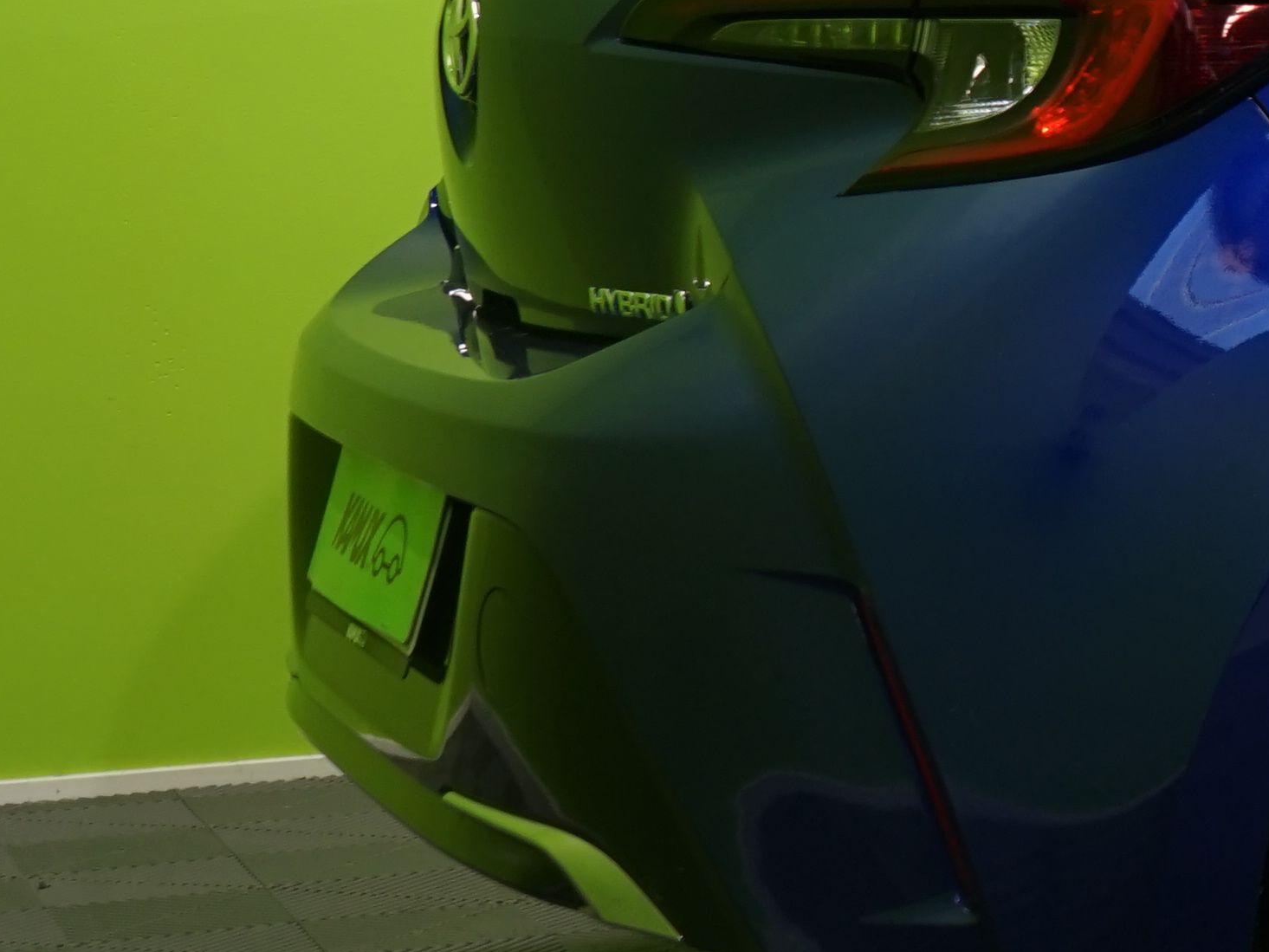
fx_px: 4619
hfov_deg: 13.6
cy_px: 82
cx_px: 2425
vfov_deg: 11.7
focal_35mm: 126
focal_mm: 32
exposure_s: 1/25
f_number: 5.6
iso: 400
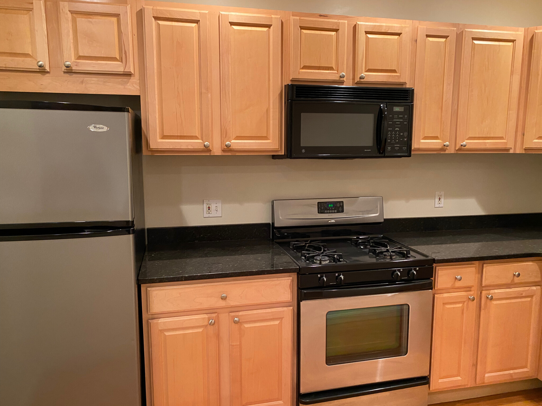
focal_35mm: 26
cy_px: 203
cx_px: 271
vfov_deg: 53.1
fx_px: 407
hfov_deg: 67.3
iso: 400
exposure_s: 1/40
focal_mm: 4.25
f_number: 1.8
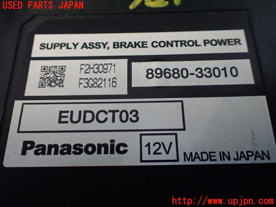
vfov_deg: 46.8
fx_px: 239
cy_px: 104
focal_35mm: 30
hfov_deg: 60.0
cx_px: 138
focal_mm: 5.4
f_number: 2.3
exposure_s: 1/125
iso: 320
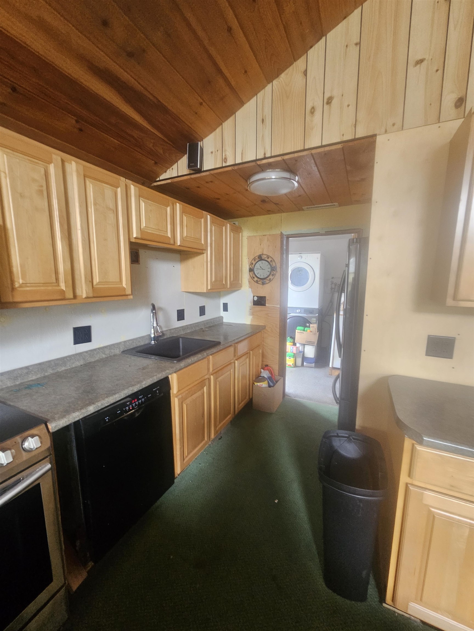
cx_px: 237
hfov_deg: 89.9
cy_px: 316
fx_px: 237
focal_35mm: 13
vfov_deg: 106.2
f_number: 2.2
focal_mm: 2.2
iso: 320
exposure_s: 1/40
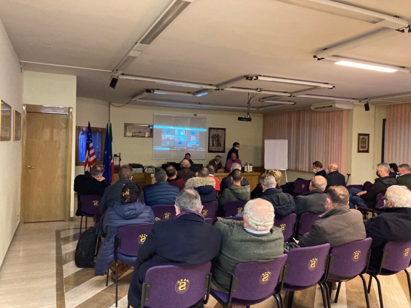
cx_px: 206
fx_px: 332
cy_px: 154
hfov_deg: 63.4
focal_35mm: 28
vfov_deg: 49.7
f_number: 1.8
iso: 320
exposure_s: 1/25
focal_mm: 3.99
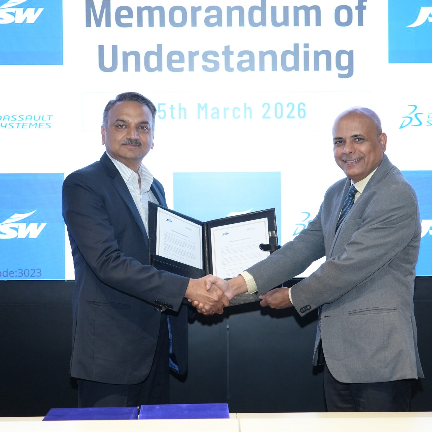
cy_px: 210
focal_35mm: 64
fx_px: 904
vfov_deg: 26.9
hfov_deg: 26.9
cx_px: 240
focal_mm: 48
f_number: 4.5
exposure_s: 1/200
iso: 2500
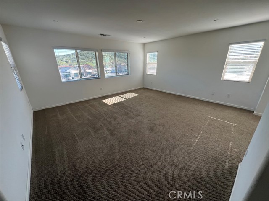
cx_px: 134
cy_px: 100
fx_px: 101
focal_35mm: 13
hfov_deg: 106.2
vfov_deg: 89.9
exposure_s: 1/99
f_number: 1.8
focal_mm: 1.57
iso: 40
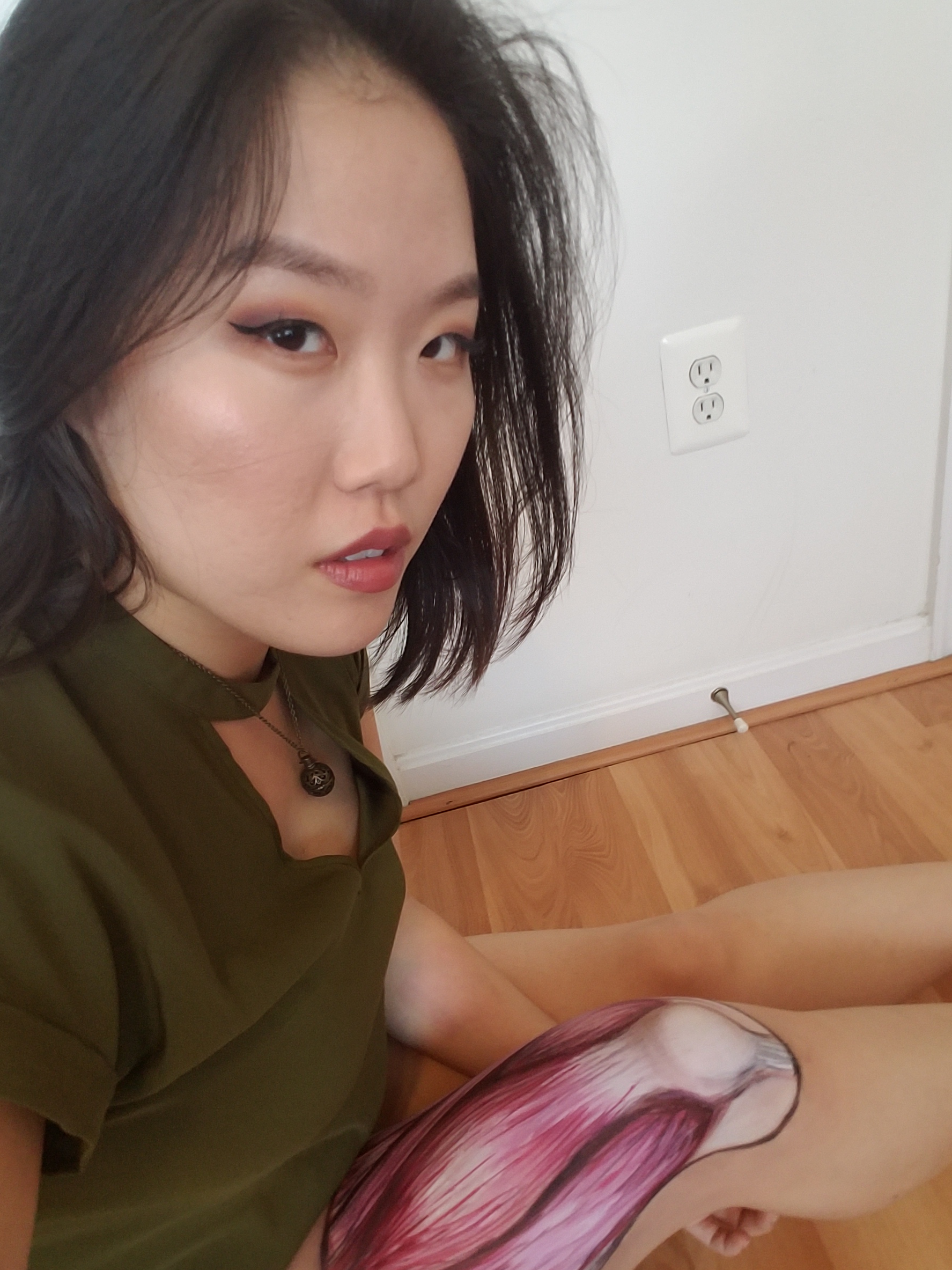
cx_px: 484
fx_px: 843
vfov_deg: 73.8
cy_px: 678
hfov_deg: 58.9
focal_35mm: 23
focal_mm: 2.1
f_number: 1.7
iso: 80
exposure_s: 1/30
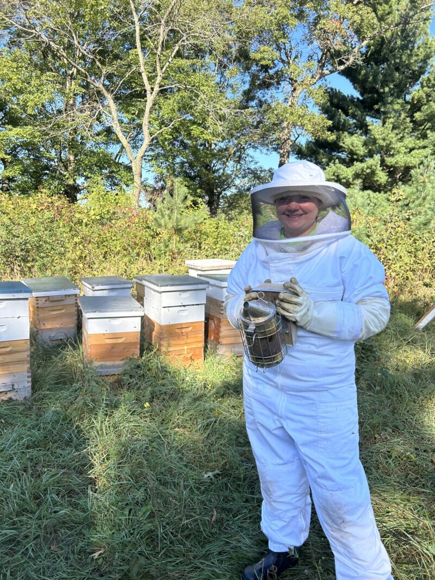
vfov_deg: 67.3
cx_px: 218
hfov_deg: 53.1
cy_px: 290
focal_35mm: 26
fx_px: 436
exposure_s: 1/1029
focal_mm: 5.7
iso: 50
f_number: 1.5
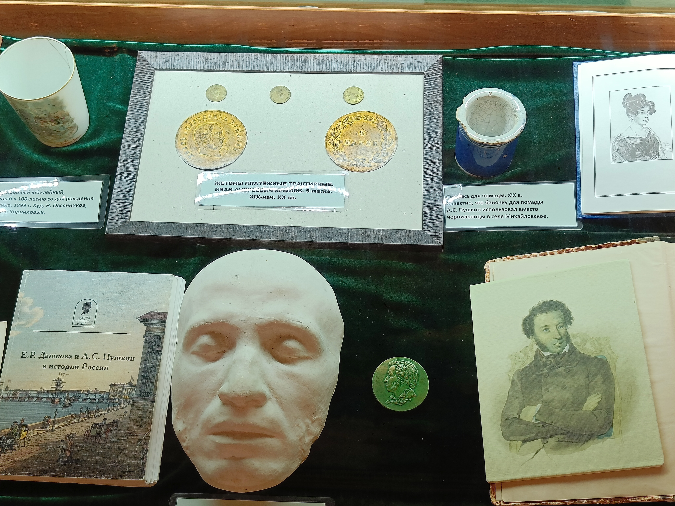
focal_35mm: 48
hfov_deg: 39.7
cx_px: 338
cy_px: 253
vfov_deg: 30.3
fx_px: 936
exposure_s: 1/50
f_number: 1.8
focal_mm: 5.59
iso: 80
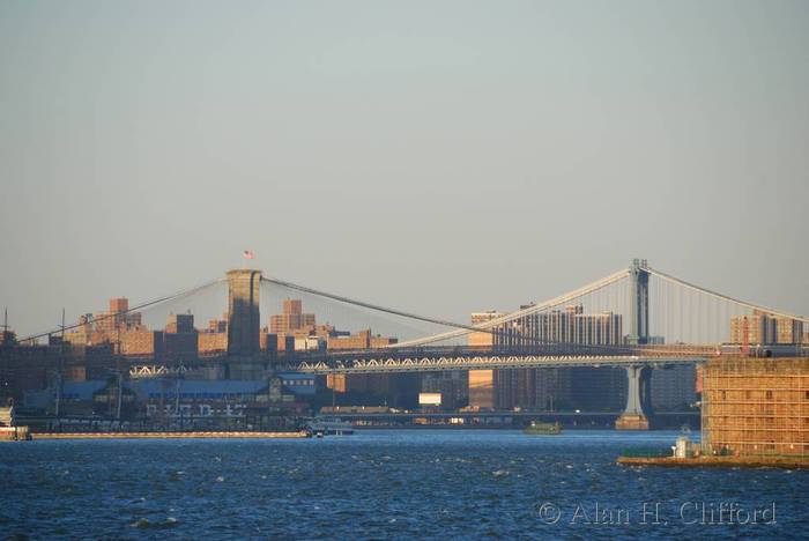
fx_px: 6747
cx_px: 404
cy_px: 270
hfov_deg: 6.9
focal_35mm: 300
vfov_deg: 4.6
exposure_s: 1/500
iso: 250
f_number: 5.6
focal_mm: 200
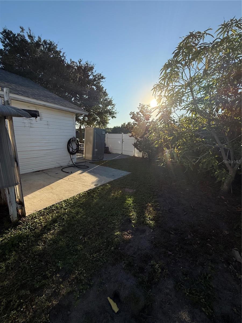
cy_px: 162
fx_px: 130
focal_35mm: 14
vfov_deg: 102.1
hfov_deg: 85.7
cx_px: 121
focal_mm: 2.22
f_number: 2.2
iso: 64
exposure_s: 1/2976
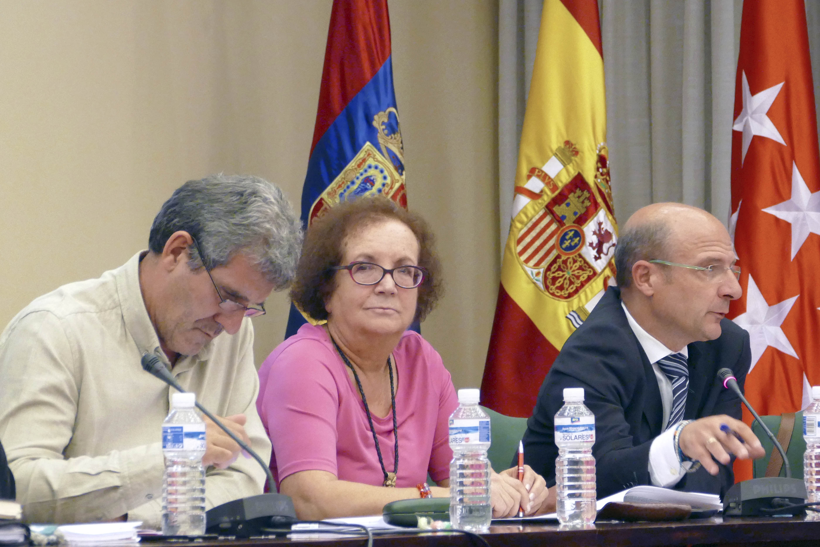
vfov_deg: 4.7
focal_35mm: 291
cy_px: 326
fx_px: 6628
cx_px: 546
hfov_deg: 7.1
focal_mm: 73
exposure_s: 1/60
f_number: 4
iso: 1600
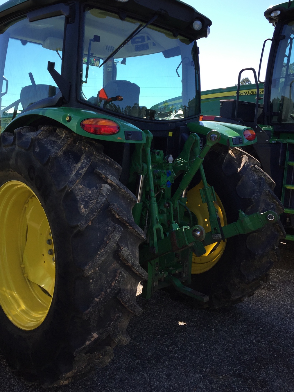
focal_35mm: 33
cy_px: 174
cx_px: 128
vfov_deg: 55.2
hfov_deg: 42.8
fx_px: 374
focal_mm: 4.15
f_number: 2.2
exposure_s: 1/860
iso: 32
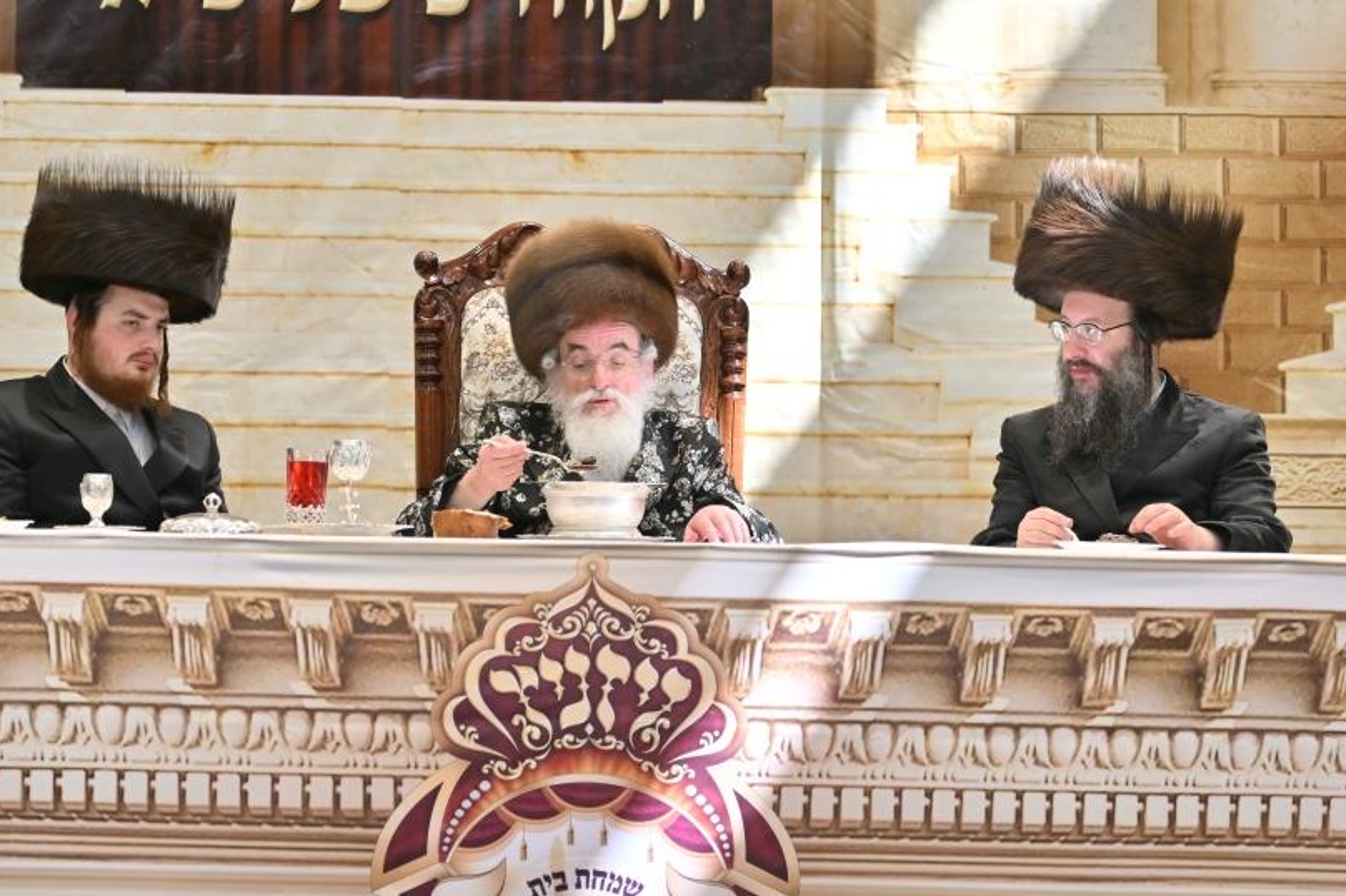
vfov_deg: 6.4
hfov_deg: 9.7
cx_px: 643
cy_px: 365
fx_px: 7960
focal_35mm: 213
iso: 250
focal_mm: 112
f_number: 2.8
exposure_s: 1/500
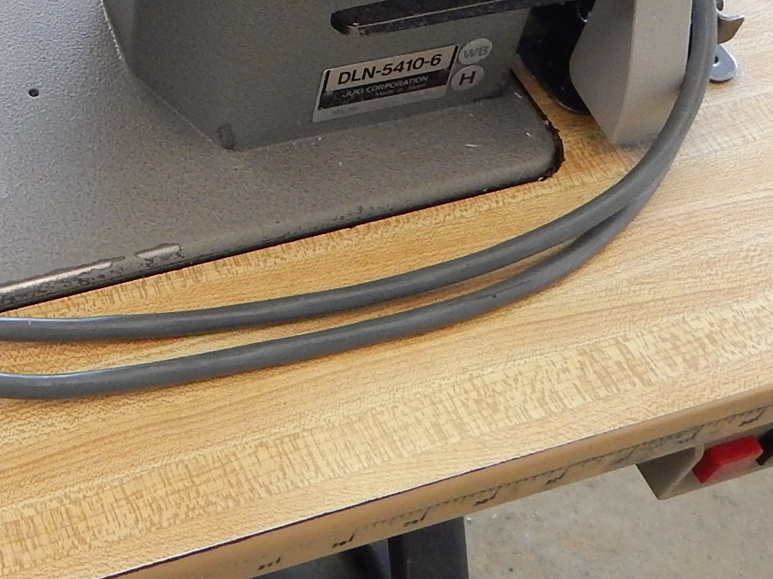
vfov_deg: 22.8
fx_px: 1340
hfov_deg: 29.7
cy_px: -76
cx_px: -23
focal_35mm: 60
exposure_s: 1/100
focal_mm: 4
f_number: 3
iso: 400
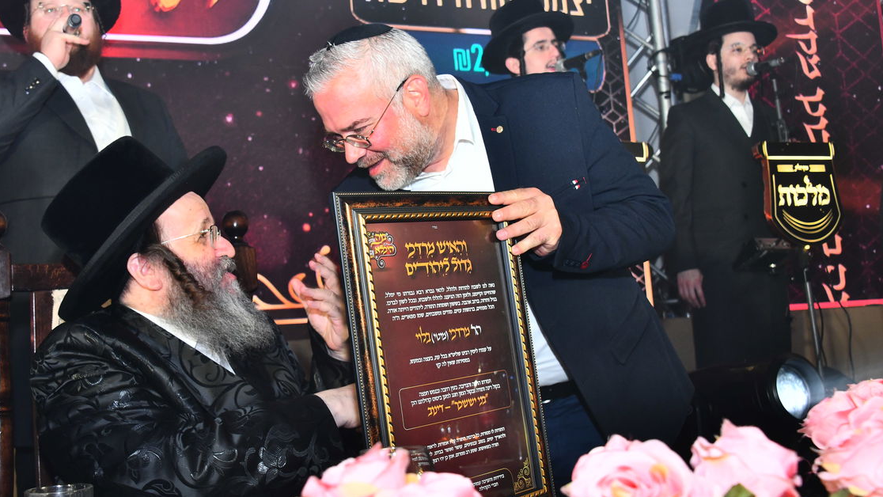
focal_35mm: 46
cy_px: 217
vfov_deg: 26.0
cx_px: 362
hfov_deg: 44.4
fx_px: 1077
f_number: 5.6
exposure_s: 1/160
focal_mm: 35
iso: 800
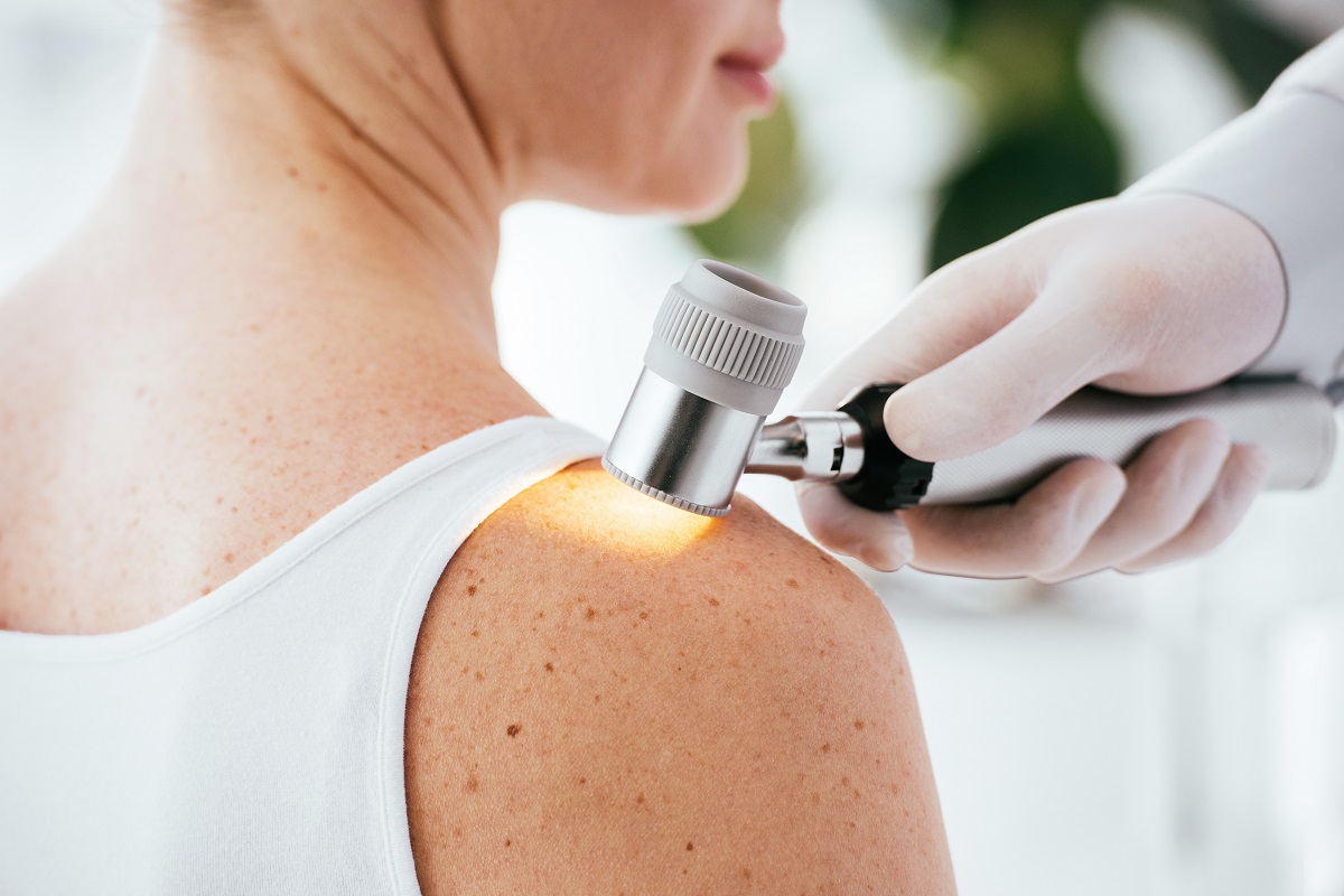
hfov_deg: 10.3
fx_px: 7466
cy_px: 448
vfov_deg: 6.9
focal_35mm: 200
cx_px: 672
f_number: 4.5
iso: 500
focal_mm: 200
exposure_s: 1/200
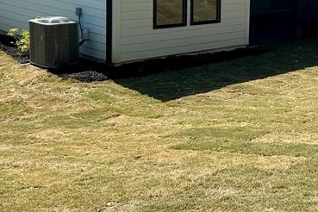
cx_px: 296
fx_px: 662
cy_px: 45
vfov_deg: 18.0
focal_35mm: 75
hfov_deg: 26.0
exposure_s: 1/2915
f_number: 1.5
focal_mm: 5.7
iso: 50
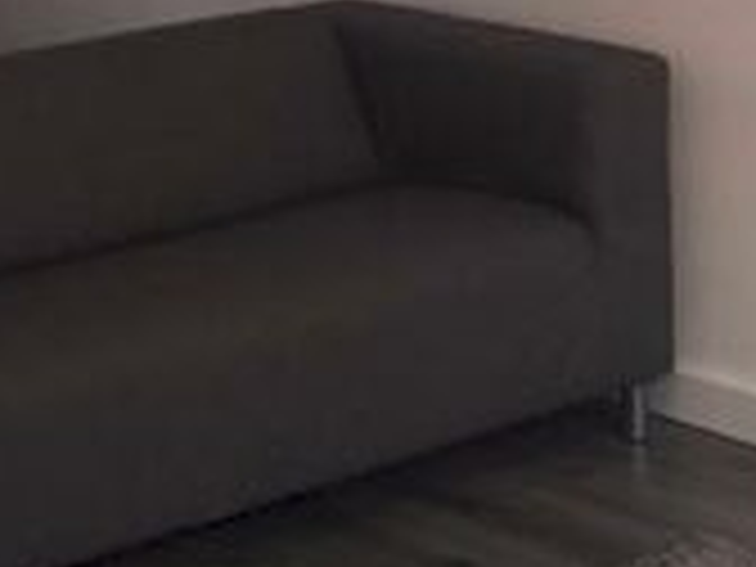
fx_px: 2643
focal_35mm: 121
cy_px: 115
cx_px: 369
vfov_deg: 12.2
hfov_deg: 16.3
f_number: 2.2
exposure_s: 1/50
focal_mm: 4.15
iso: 32
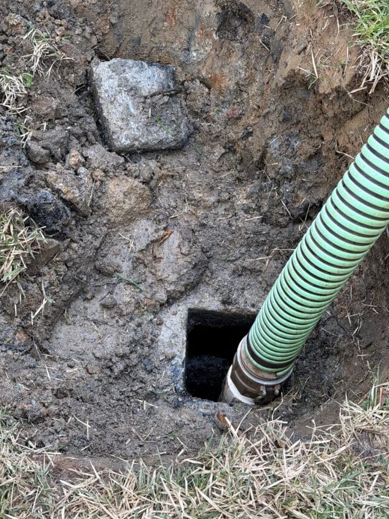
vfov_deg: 33.8
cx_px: 165
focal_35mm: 57
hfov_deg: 25.6
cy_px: 247
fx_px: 854
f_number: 1.78
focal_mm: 6.76
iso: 64
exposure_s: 1/179
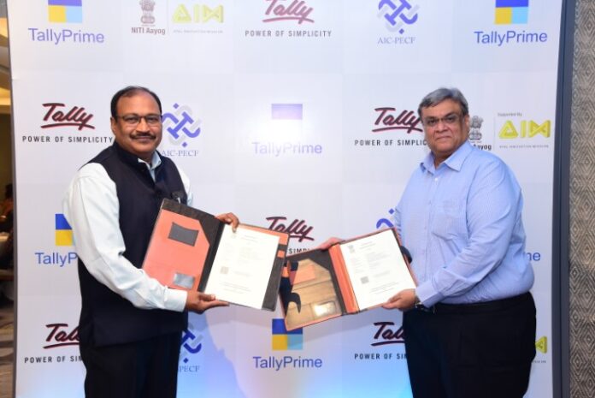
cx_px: 298
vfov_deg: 30.6
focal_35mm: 44
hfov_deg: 44.5
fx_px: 728
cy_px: 199
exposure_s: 1/125
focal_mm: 44
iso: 1250
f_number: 5.6
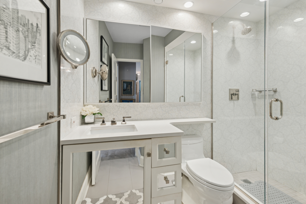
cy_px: 98
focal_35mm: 16
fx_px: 136
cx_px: 158
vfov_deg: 73.8
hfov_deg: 96.7
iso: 200
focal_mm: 15
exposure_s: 1/8
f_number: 8
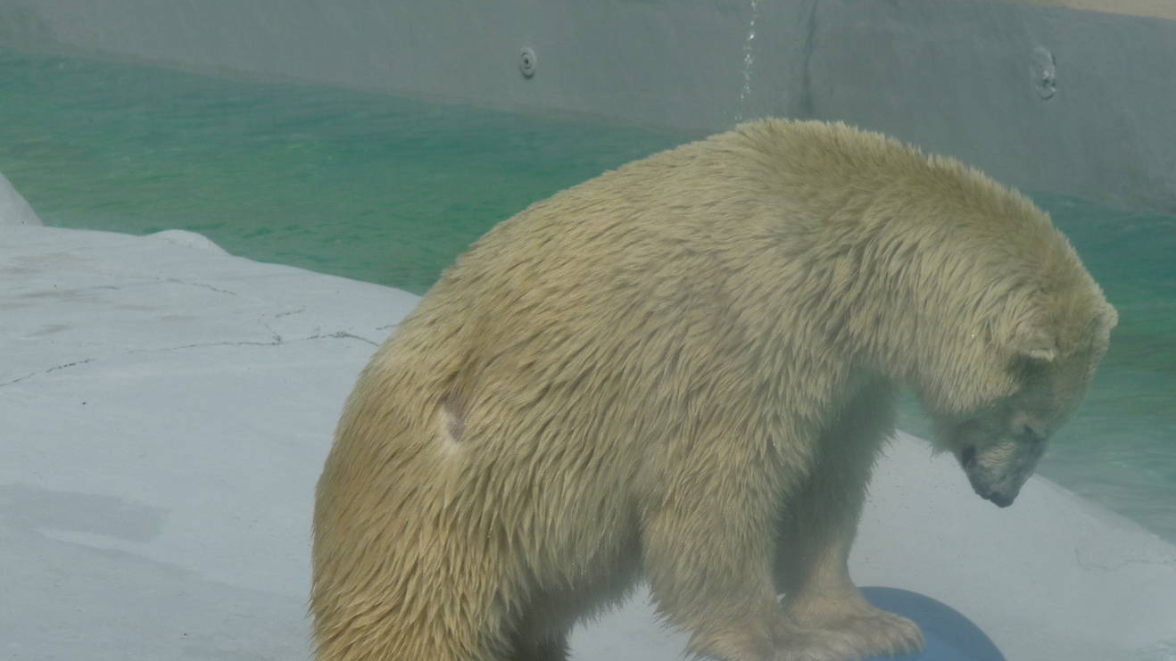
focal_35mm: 250
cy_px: 441
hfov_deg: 8.6
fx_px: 7795
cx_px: 657
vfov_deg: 4.9
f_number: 4.8
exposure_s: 1/1000
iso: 100
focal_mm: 32.3
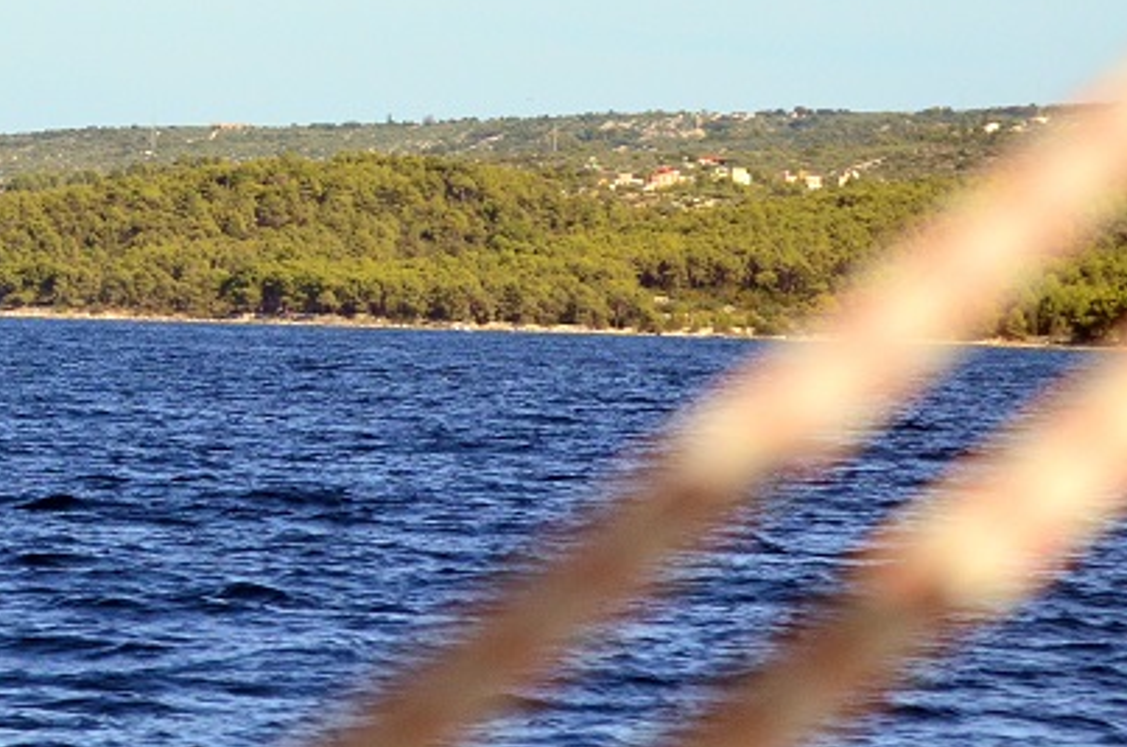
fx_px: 9311
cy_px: 42
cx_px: -246
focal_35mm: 298
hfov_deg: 6.9
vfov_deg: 4.6
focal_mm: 80
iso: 1250
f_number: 5.6
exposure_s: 1/8000
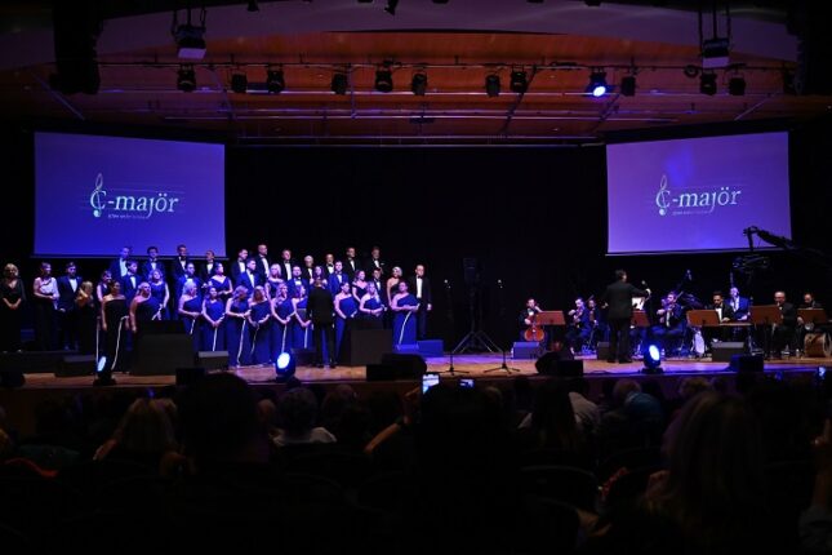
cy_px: 278
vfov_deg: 35.9
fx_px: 855
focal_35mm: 37
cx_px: 416
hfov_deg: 51.9
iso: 3200
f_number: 4
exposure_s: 1/250
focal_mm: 37
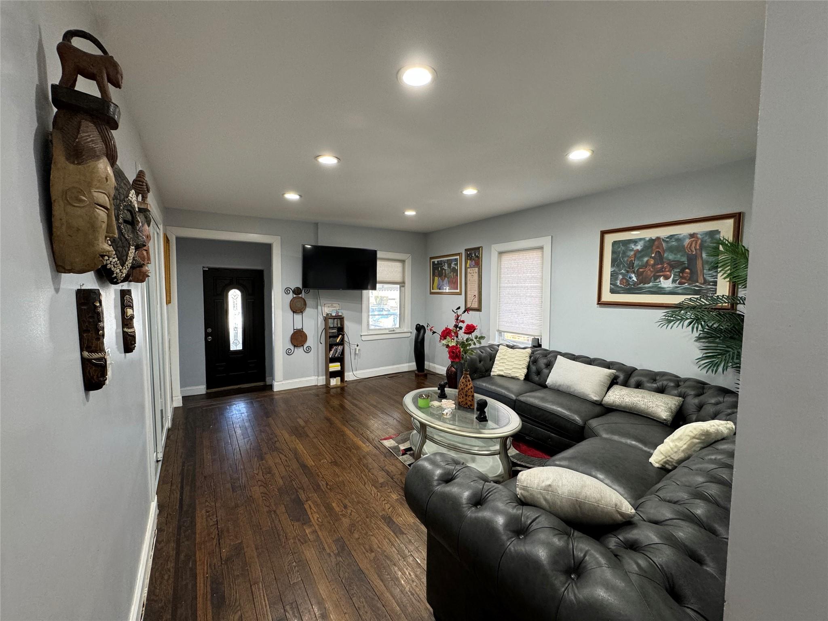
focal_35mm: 14
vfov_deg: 85.7
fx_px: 335
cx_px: 414
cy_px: 310
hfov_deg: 102.1
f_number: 2.2
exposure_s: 1/60
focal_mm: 2.22
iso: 160
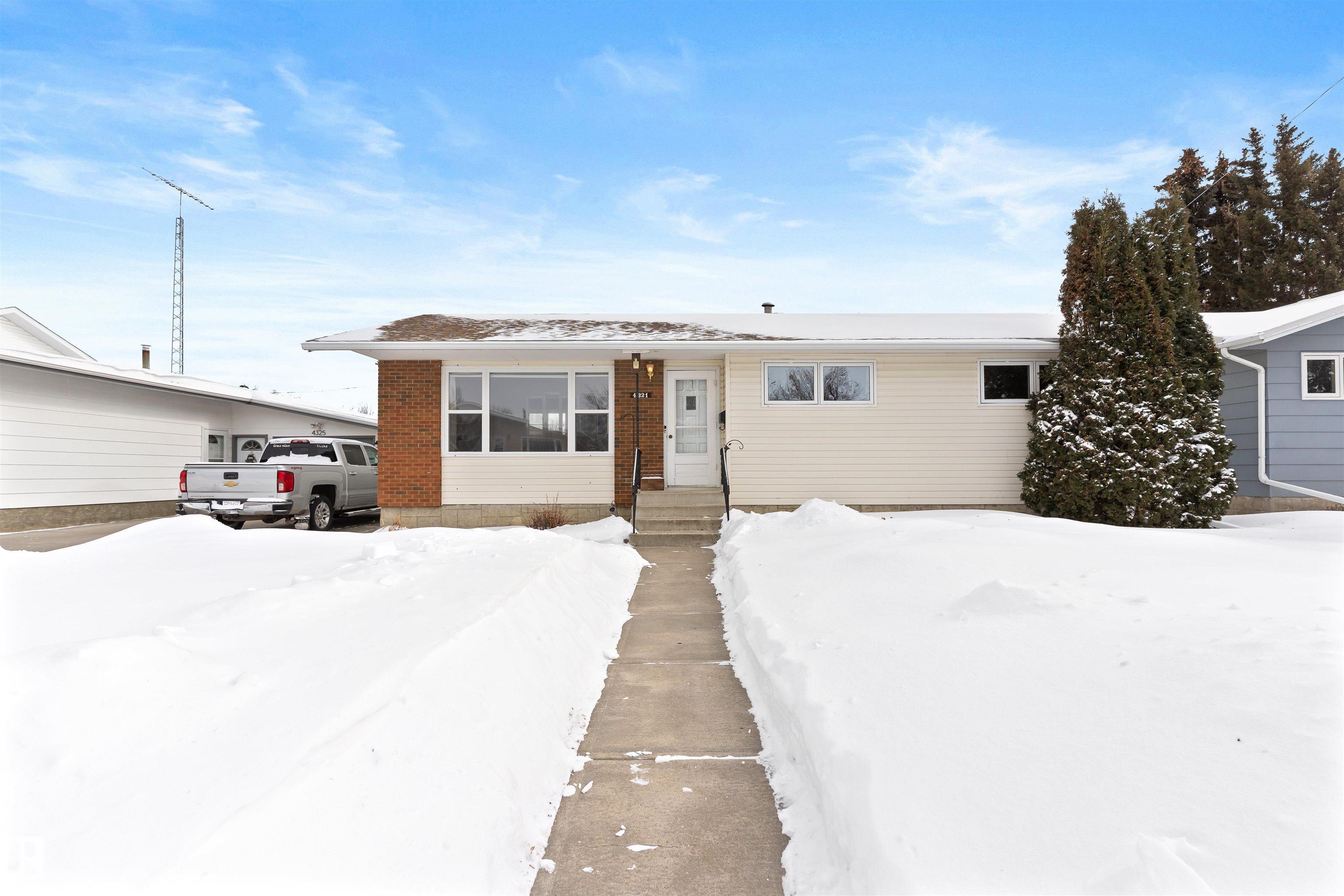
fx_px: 635
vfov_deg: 70.4
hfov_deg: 93.3
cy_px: 448
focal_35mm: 17
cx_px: 672
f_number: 8
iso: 200
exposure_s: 1/750
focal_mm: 17
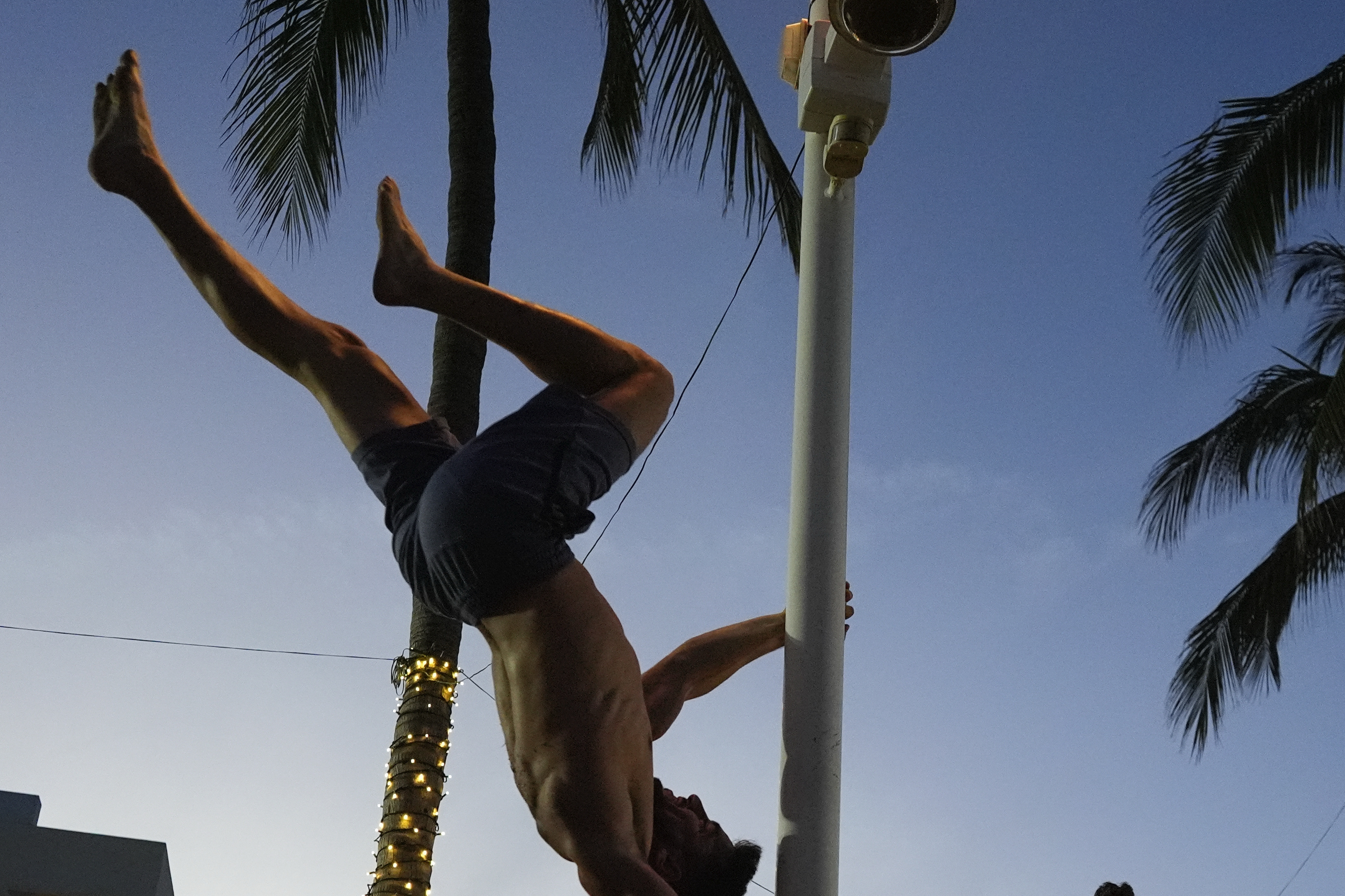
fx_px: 1644
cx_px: 793
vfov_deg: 29.3
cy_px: 801
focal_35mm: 44
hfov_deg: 44.3
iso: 6400
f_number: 3.2
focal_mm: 24
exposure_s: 1/800
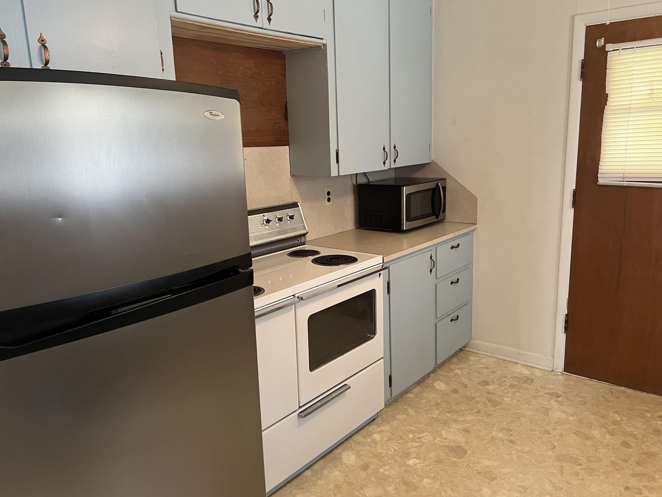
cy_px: 252
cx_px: 327
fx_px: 516
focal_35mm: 27
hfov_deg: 65.3
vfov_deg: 51.4
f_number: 1.5
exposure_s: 1/60
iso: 500
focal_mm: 5.7
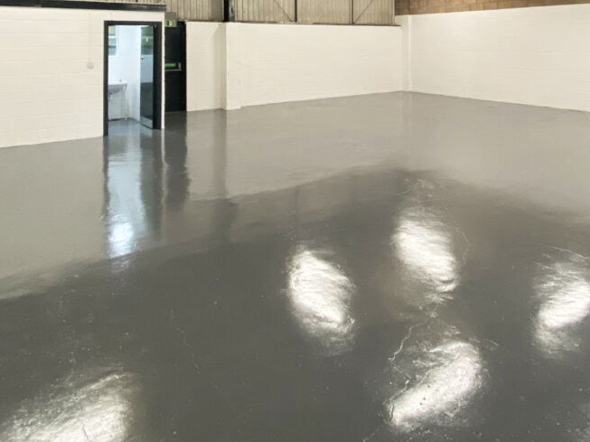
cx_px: 354
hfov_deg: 36.1
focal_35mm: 53
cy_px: 37
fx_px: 903
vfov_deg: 26.5
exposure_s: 1/2625
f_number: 1.8
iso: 32
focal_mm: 4.25
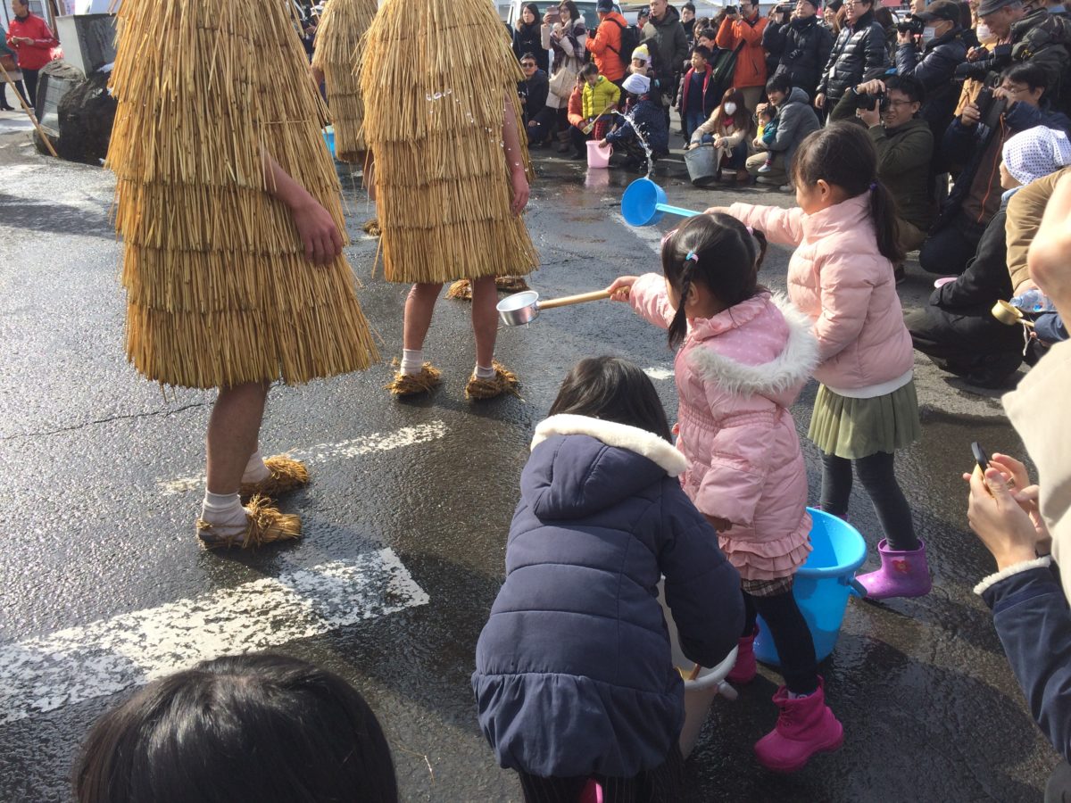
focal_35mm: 29
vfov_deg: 48.2
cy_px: 402
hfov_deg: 61.7
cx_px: 536
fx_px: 897
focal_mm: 4.15
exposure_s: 1/1109
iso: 32
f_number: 2.2
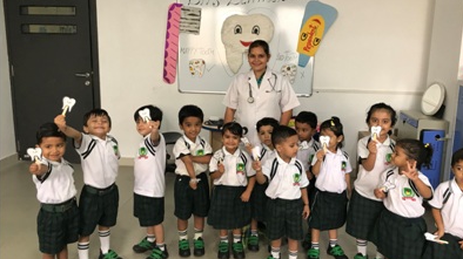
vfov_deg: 37.6
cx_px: 233
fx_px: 380
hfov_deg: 62.7
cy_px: 113
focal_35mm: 31
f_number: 1.8
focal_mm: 3.99
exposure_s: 1/33
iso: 40
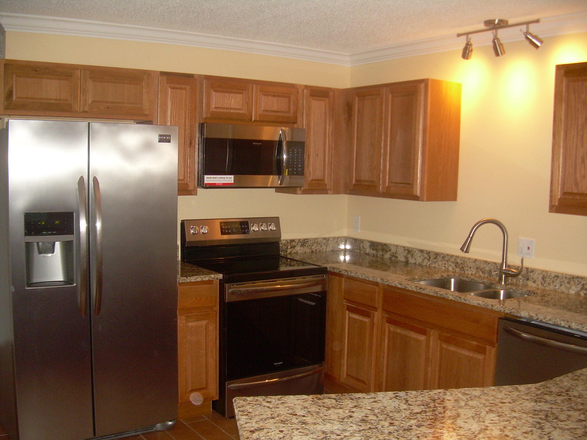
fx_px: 644
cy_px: 220
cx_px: 294
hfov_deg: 49.0
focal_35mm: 38
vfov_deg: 37.7
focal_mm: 6.3
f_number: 2.8
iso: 200
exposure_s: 1/60
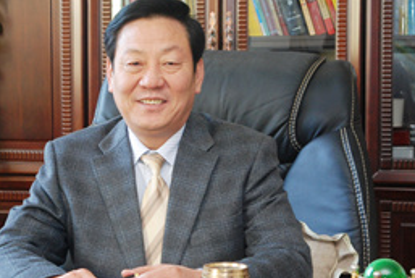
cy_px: 153
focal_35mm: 112
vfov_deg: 12.3
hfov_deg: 18.2
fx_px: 1293
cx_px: 160
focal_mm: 32
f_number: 5.6
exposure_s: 1/30
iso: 400
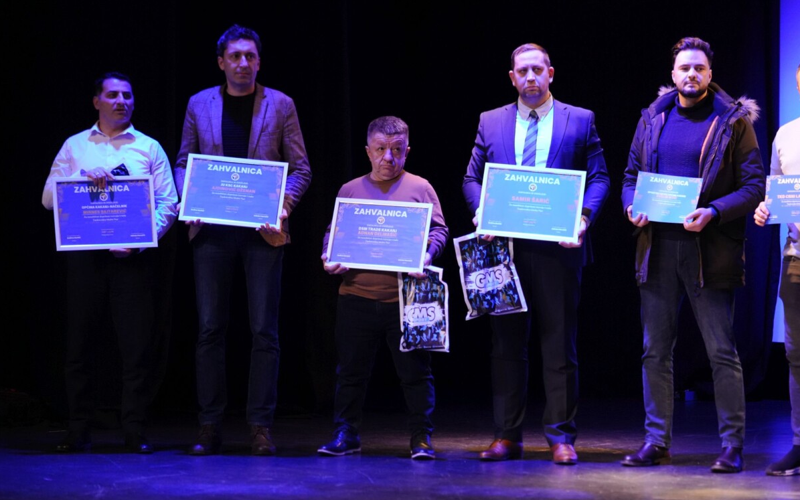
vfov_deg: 15.2
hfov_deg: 24.1
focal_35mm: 86
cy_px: 234
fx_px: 1875
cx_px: 400
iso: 6400
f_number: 2.8
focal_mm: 84
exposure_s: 1/500
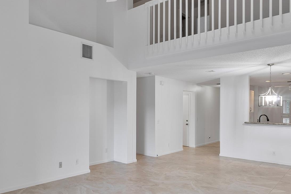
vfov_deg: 46.2
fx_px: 226
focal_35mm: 28
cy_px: 111
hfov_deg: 64.2
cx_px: 103
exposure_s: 1/2.5
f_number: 11
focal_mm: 10
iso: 160
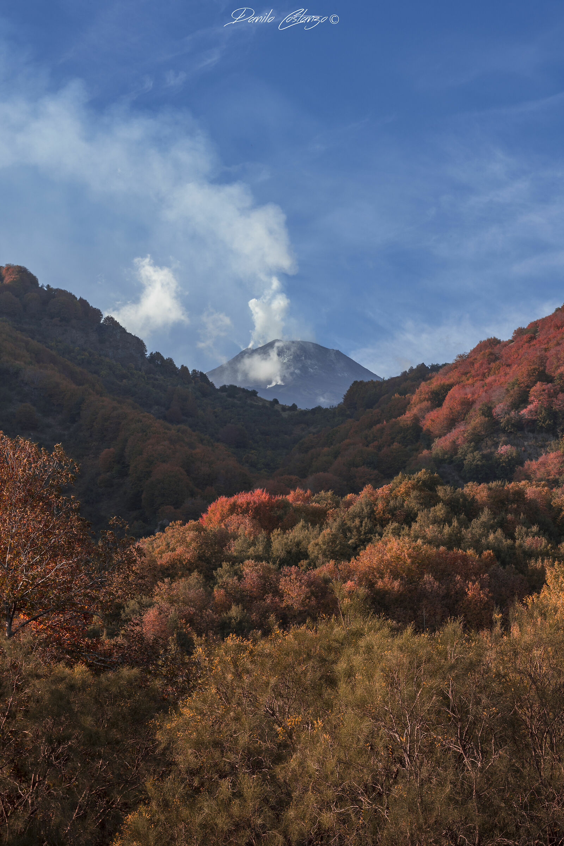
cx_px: 282
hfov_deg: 16.6
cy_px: 423
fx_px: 1939
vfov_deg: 24.6
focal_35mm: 82
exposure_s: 1/160
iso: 100
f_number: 9
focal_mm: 55
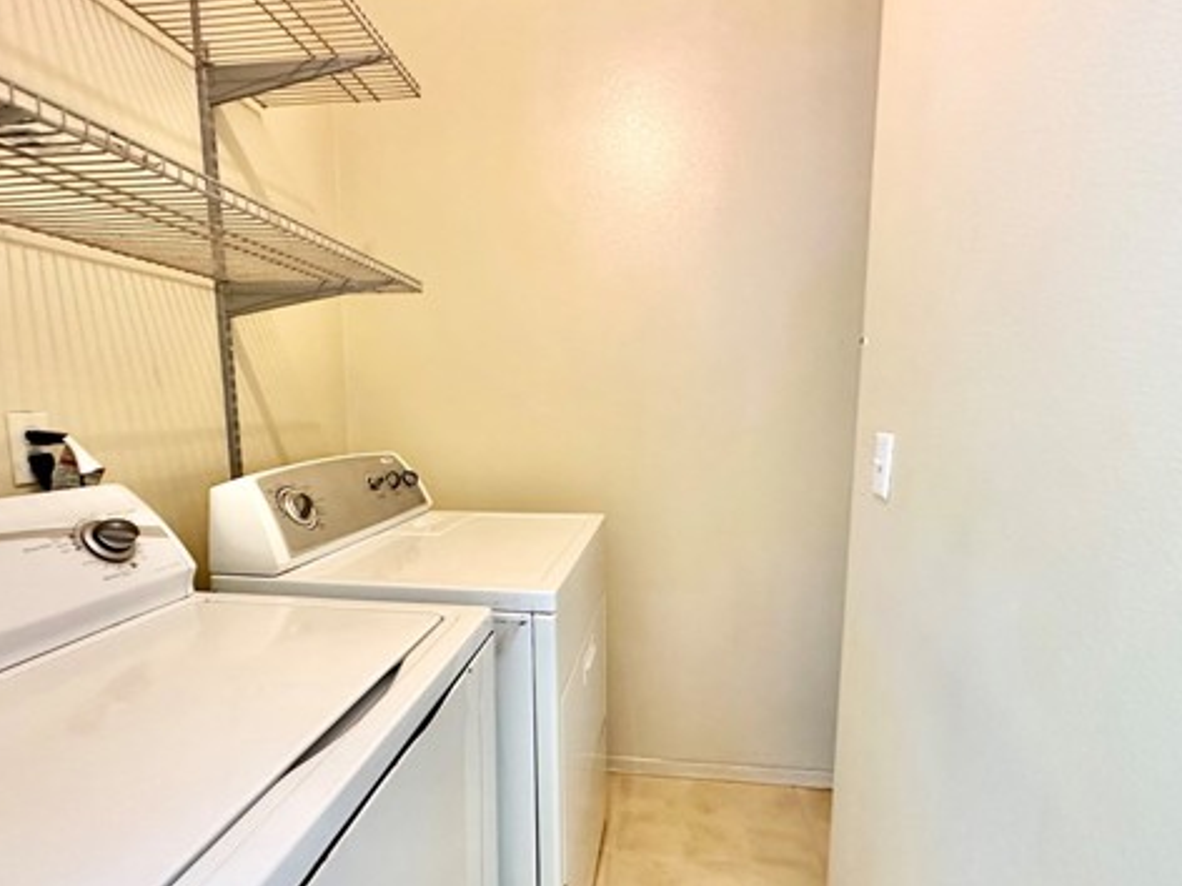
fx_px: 649
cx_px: 561
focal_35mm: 19
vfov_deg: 68.5
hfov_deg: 84.6
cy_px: 491
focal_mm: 2.22
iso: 640
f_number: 2.2
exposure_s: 1/60
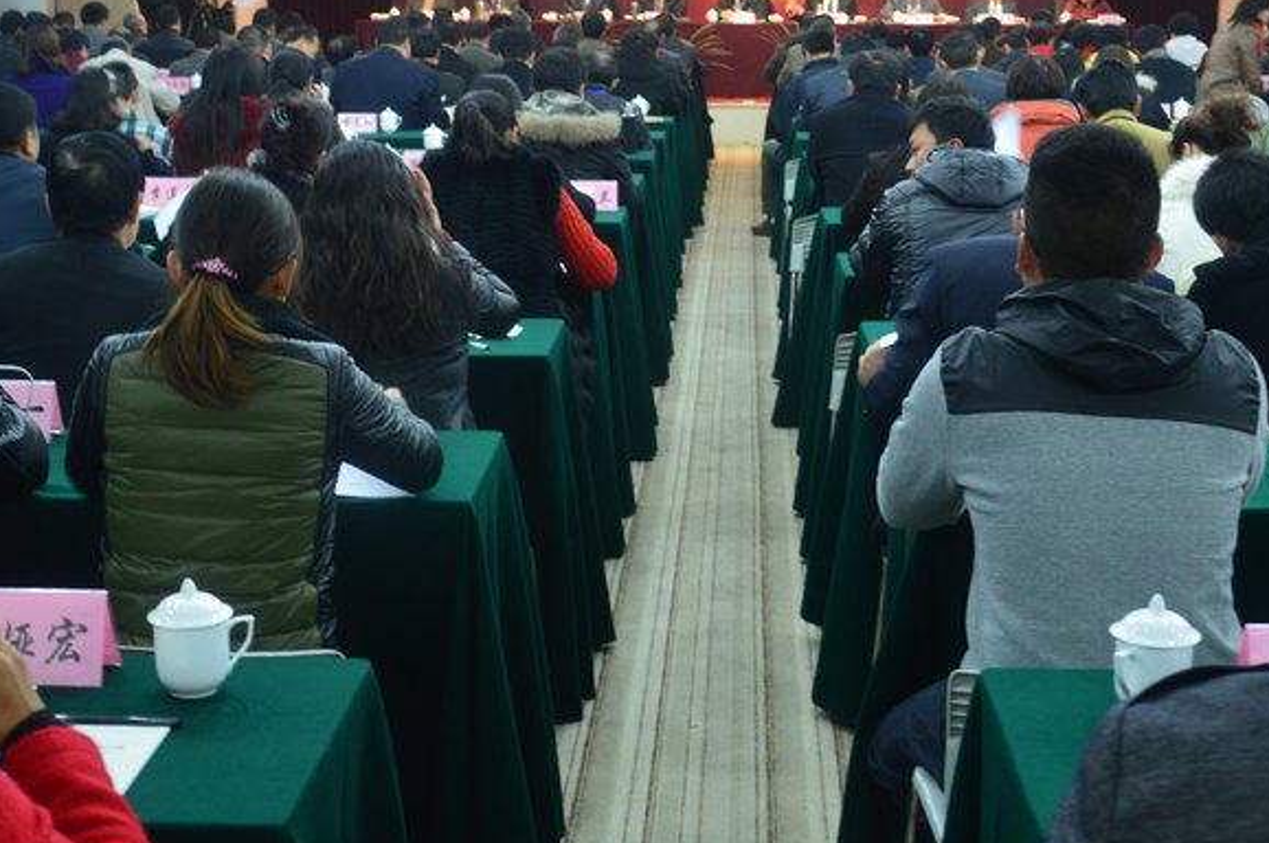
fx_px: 1901
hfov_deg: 36.9
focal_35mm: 54
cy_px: 361
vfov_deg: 25.0
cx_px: 650
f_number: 3.8
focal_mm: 26
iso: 800
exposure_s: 1/13
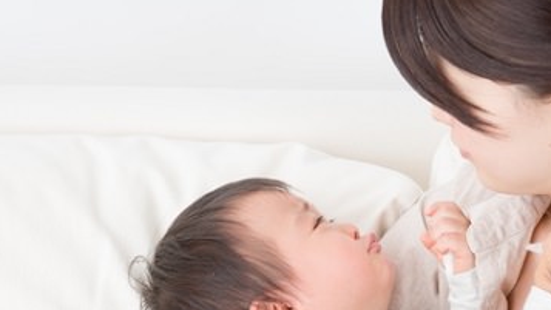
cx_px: 307
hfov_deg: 17.4
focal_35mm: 123
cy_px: 227
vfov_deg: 9.8
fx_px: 1797
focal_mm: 70
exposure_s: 1/125
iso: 160
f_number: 9
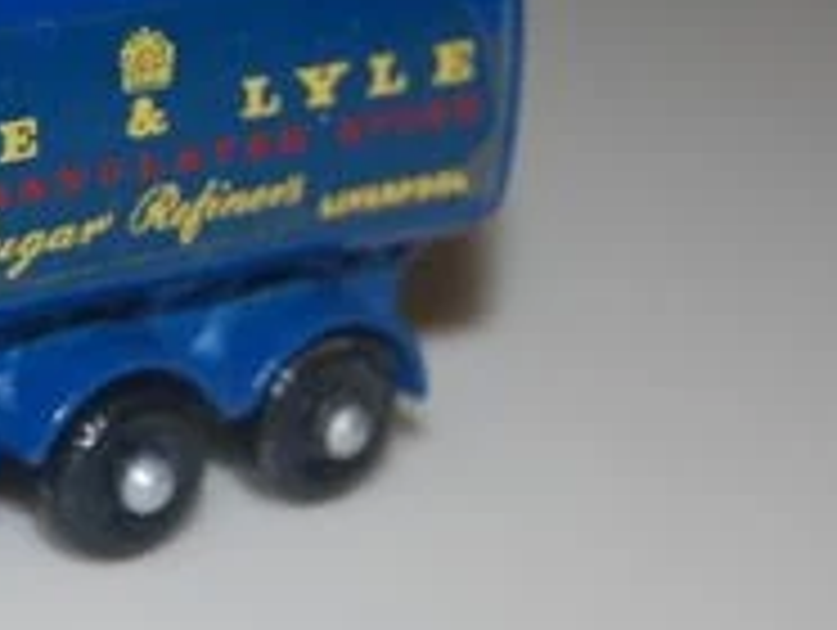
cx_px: -99
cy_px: 126
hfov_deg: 10.9
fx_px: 4310
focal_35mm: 178
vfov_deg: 8.3
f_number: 5.3
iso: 400
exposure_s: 1/60
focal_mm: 46
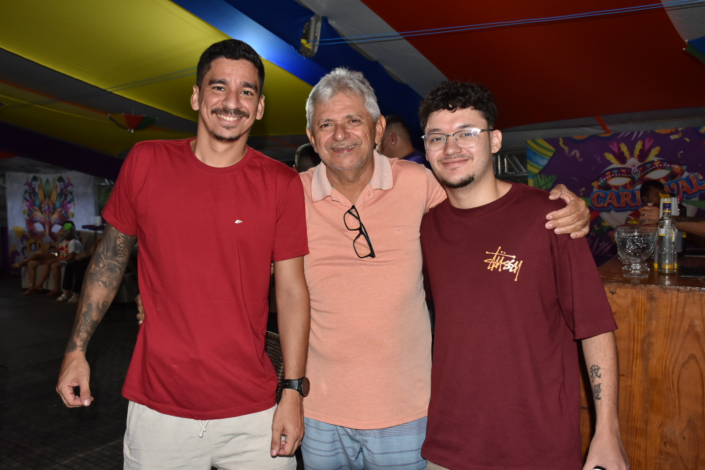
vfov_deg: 43.6
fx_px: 587
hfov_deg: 61.9
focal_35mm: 30
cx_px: 352
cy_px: 235
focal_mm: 20
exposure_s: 1/100
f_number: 5.6
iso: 800
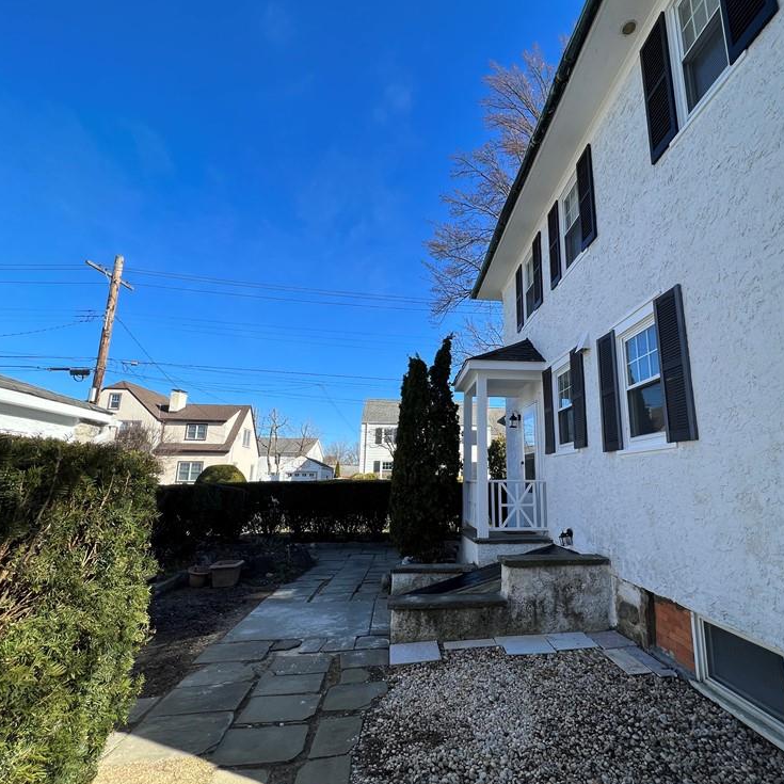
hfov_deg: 86.7
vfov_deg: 87.4
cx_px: 455
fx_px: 410
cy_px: 390
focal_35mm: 16
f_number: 1.8
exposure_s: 1/853
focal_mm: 1.57
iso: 32
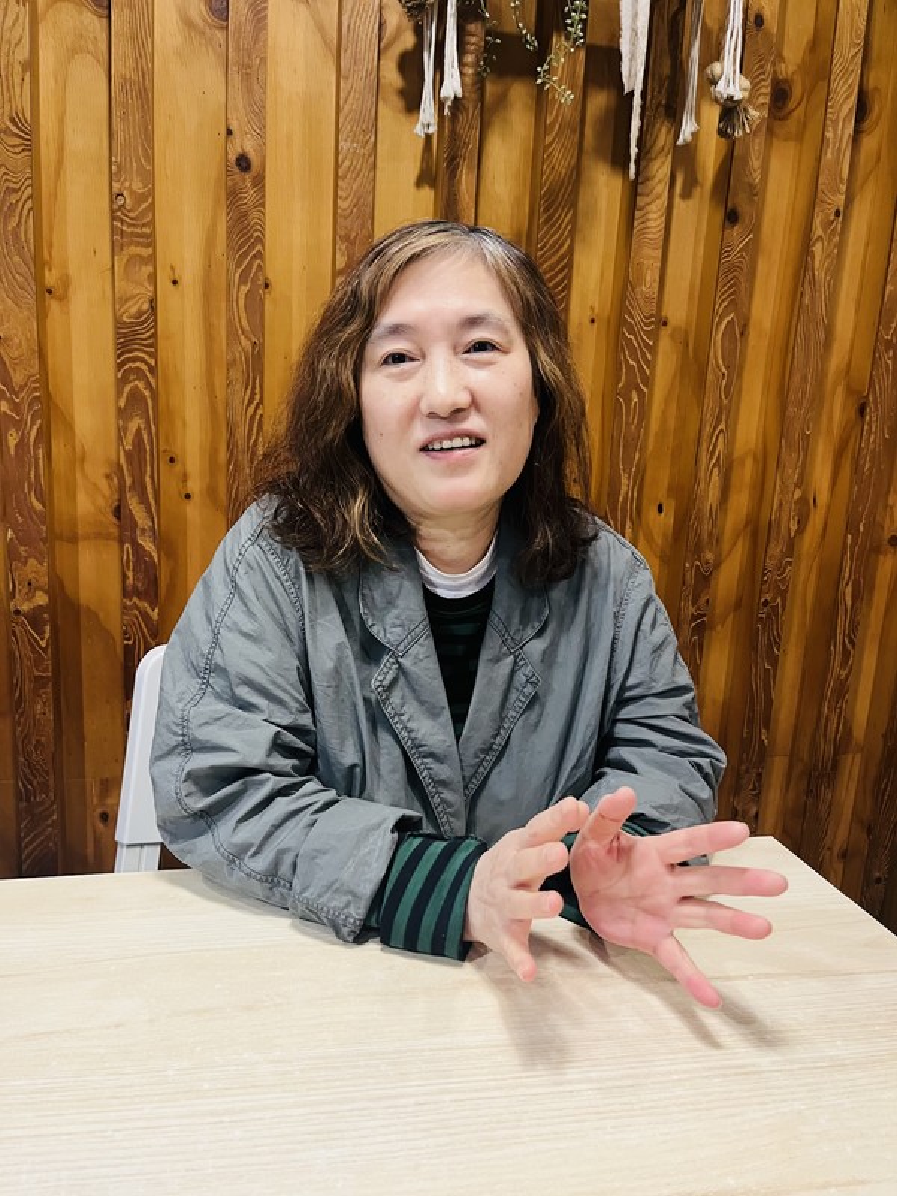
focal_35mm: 26
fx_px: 898
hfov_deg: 53.1
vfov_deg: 67.3
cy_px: 598
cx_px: 448
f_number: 1.6
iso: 250
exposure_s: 1/60
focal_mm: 5.1
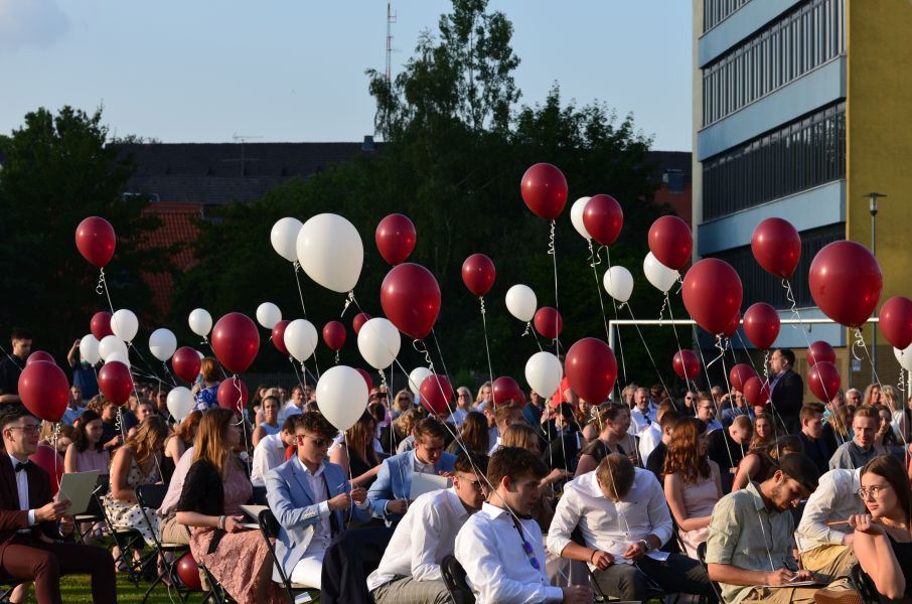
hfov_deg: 19.5
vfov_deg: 13.0
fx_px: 2654
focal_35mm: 105
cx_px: 456
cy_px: 302
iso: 200
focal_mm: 70
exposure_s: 1/250
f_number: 8
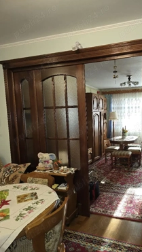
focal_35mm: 27
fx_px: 181
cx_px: 101
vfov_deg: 69.7
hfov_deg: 42.0
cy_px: 135
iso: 160
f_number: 1.7
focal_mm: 6.3
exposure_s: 1/25.1
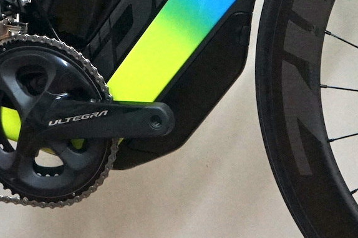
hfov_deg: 9.1
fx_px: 2254
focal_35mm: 227
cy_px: -126
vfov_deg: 6.0
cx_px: 248
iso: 3200
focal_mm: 62
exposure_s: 1/160
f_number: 5.6
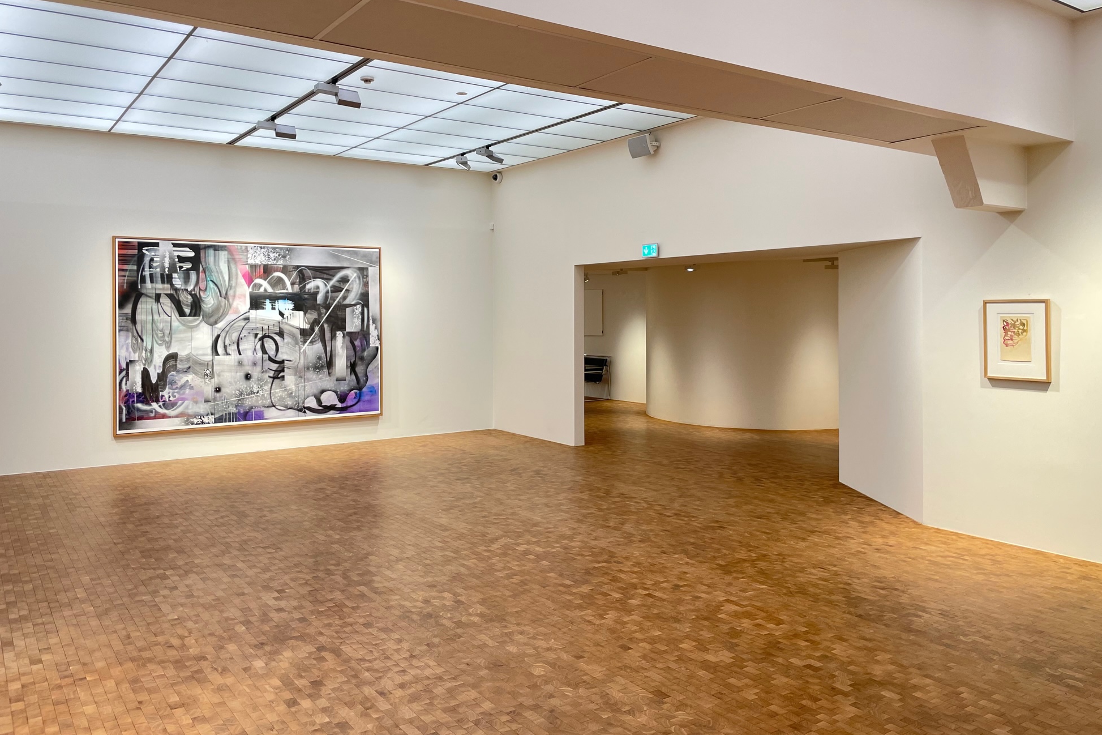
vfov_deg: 46.3
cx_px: 570
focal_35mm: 28
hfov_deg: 65.5
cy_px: 322
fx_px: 857
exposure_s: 1/100
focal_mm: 4.2
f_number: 1.6
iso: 80
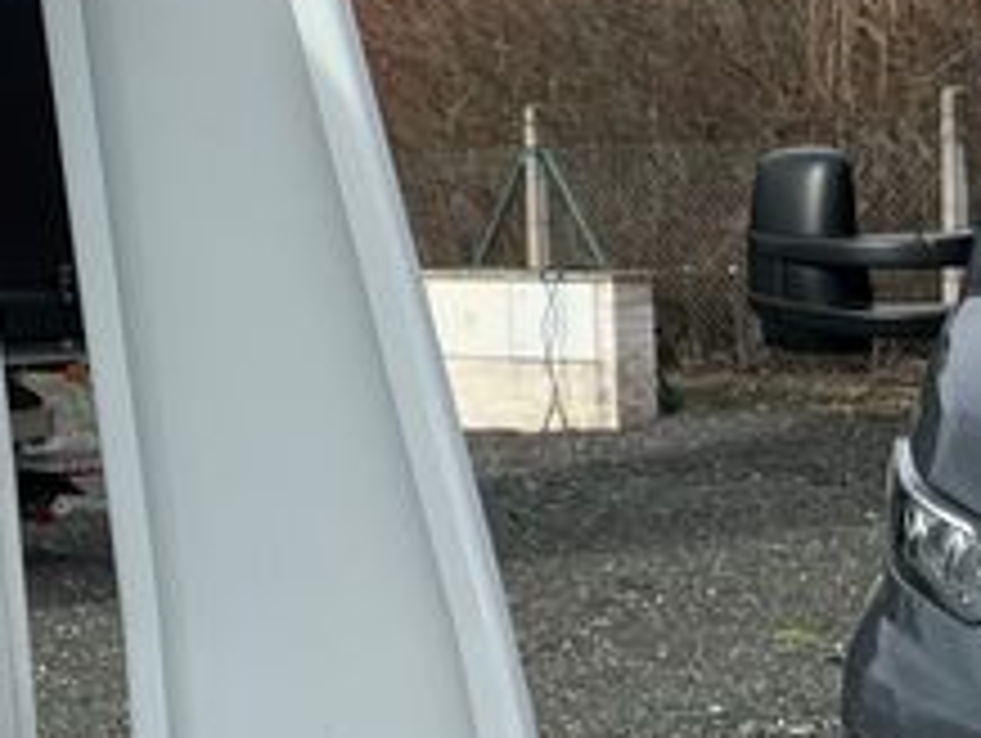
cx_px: -900
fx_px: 3461
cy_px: 76
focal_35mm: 122
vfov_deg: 12.1
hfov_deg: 13.9
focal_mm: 5.1
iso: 50
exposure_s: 1/3745
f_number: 1.6
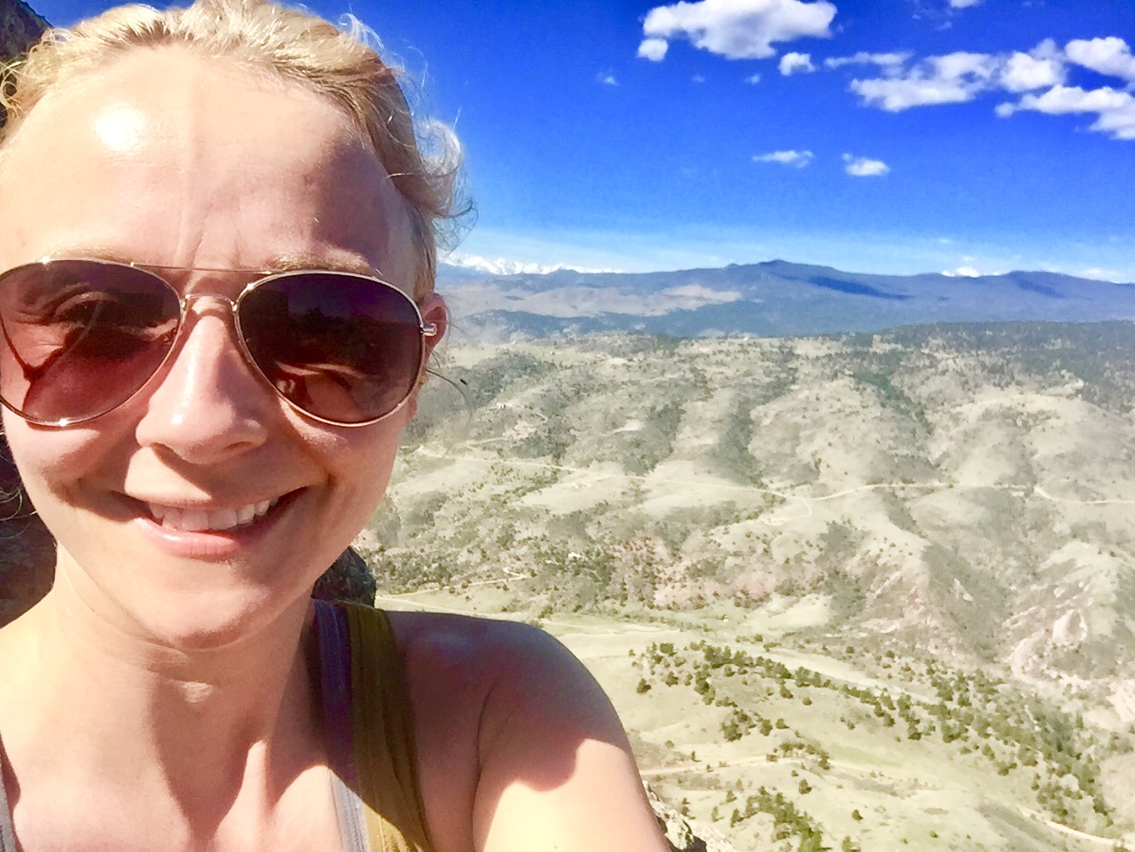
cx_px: 568
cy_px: 426
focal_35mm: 31
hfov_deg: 58.4
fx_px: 1016
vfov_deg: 45.4
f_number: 2.2
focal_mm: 2.65
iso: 32
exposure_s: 1/1555
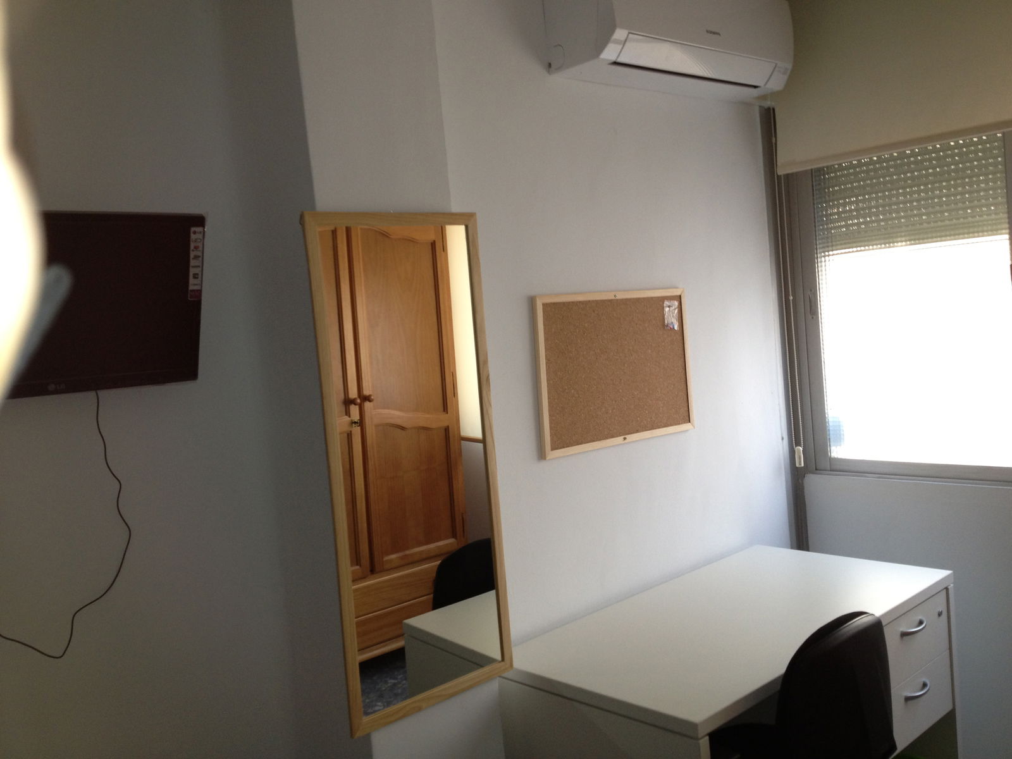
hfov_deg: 52.6
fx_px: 1023
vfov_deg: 40.7
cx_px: 506
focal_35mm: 35
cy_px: 380
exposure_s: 1/30
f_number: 2.4
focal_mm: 4.28
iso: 80
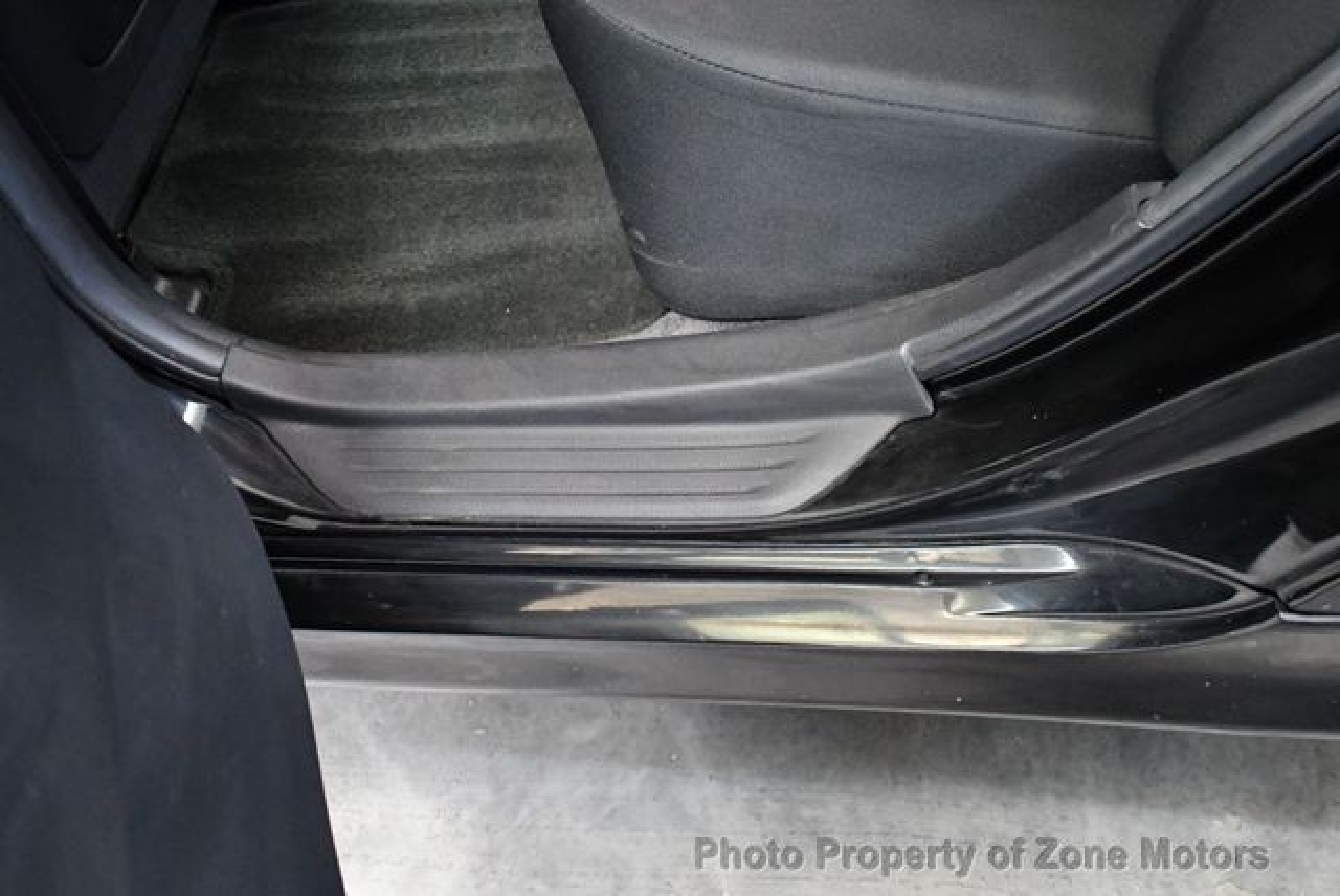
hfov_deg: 53.1
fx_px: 1341
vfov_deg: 36.9
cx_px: 670
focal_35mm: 36
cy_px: 448
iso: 5000
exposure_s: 1/60
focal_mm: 18
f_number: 3.5
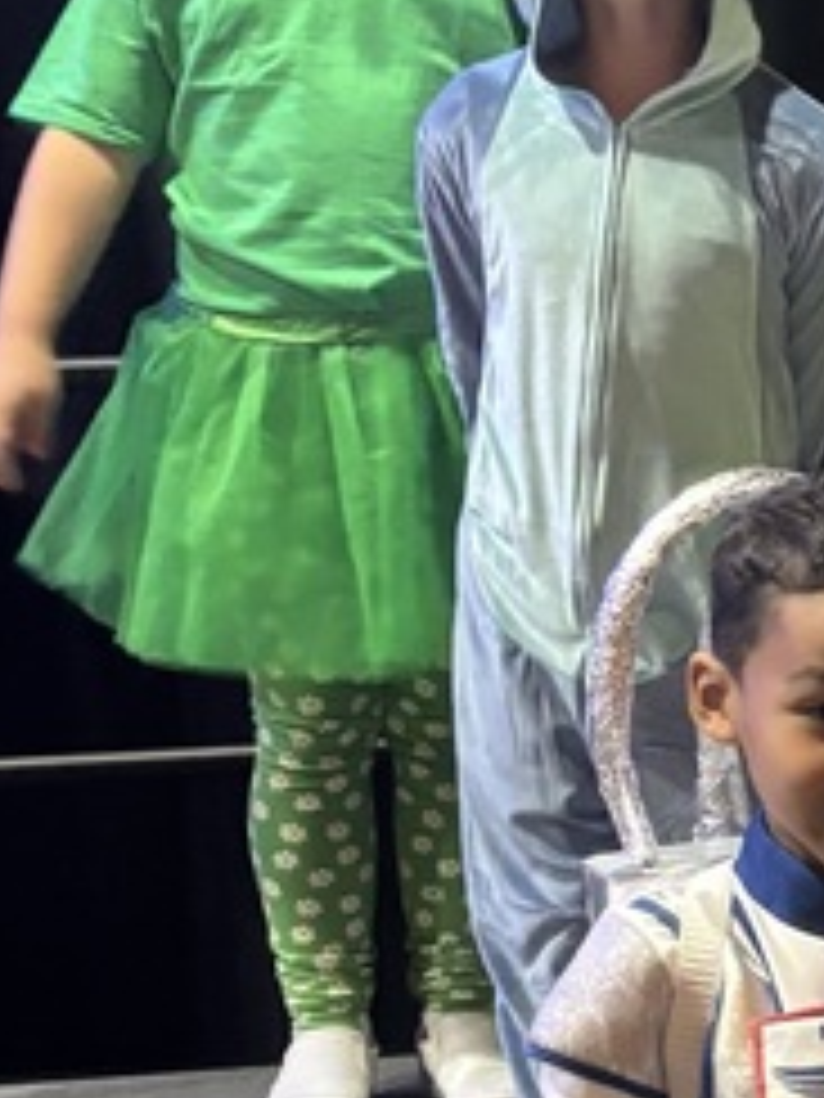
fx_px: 3460
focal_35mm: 109
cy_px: 562
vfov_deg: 18.0
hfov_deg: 12.2
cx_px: 1603
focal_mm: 5.96
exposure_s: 1/30
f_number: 1.6
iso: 640
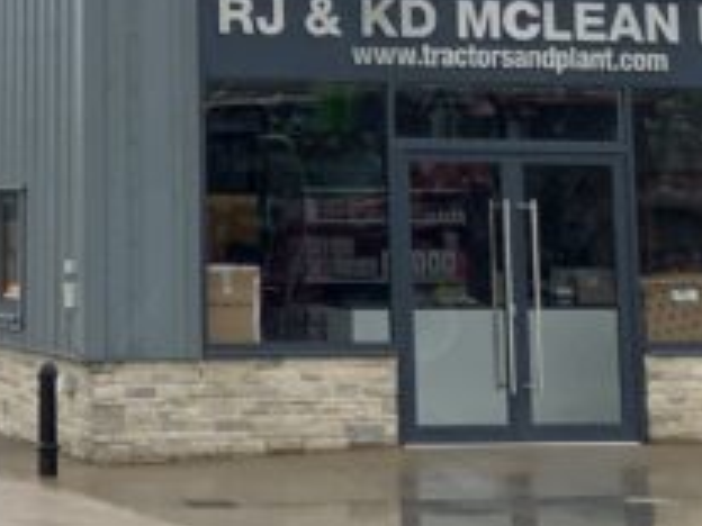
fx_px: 2900
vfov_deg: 9.9
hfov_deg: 13.6
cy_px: -368
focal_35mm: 143
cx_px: 3
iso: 16
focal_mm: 3
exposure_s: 1/268
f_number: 1.8
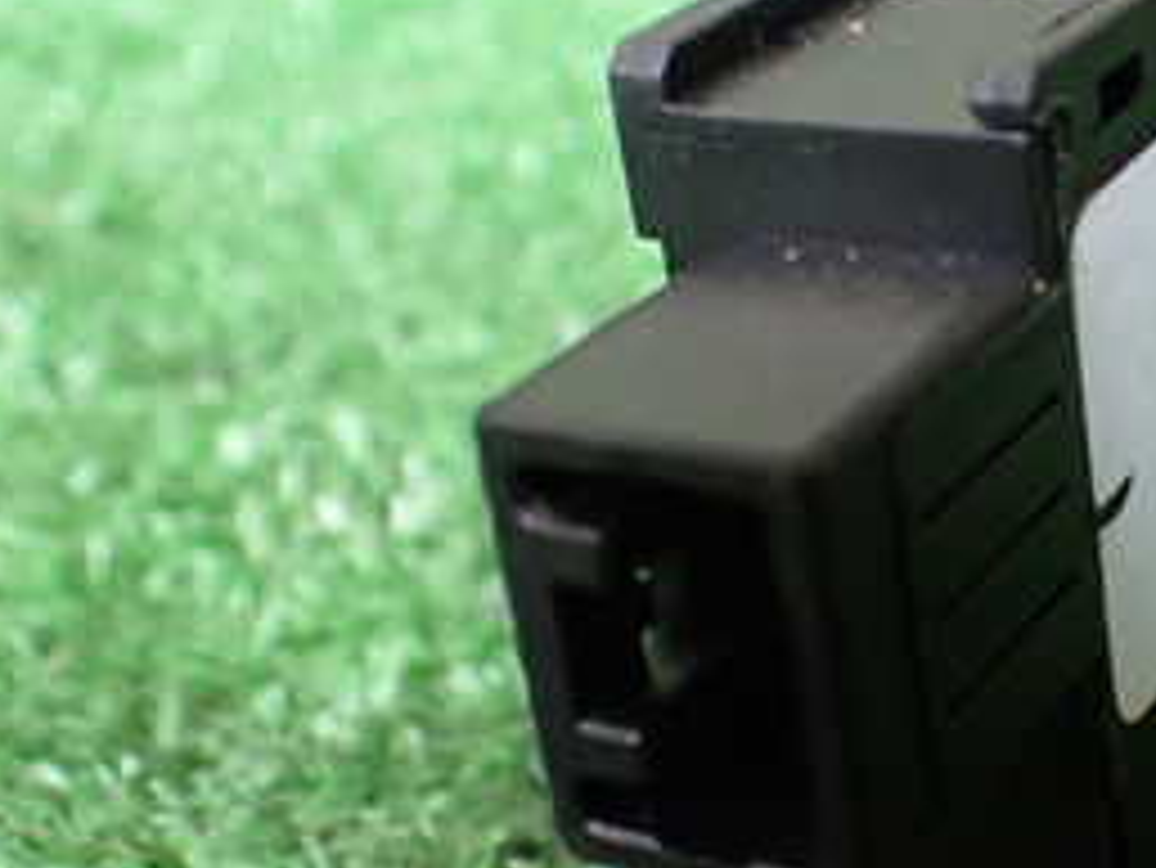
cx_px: 1039
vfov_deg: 21.0
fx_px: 2339
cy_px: 445
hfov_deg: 26.8
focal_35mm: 70
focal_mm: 5.4
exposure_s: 1/50
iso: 800
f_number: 2.3
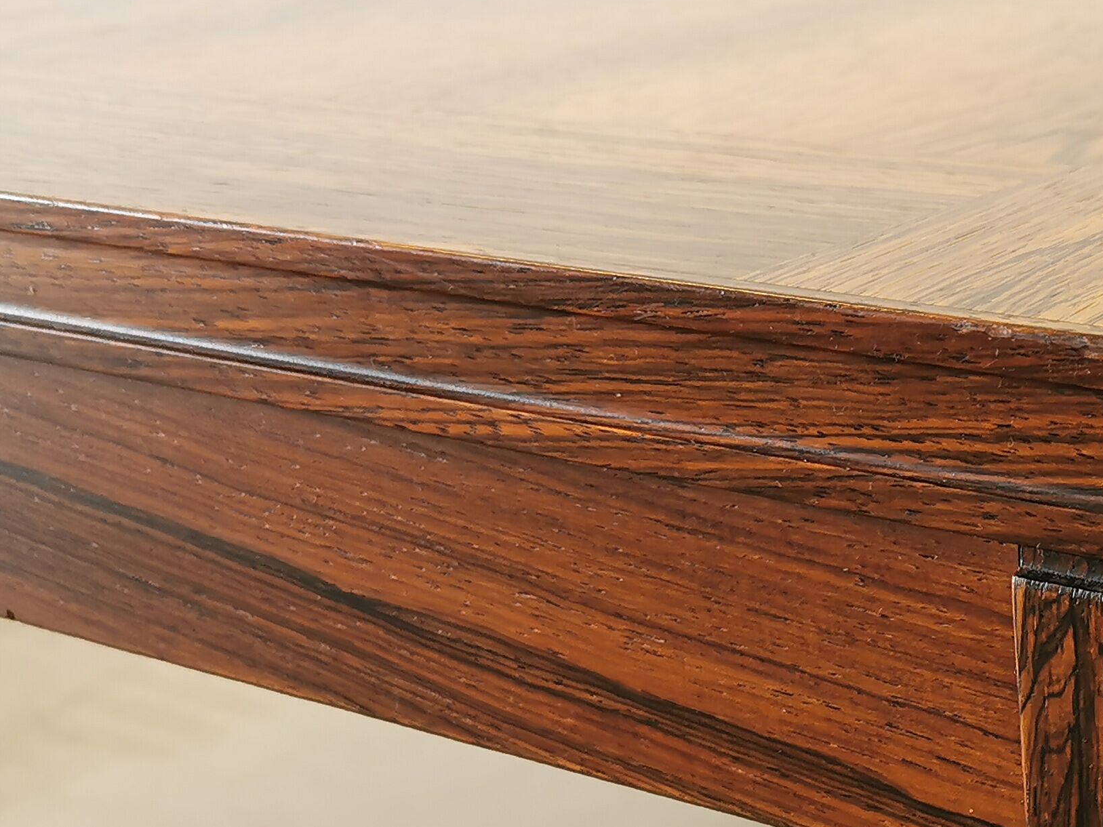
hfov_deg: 24.9
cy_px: 630
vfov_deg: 19.7
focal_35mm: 74
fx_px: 2358
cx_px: 1148
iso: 100
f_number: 1.8
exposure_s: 1/100
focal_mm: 5.58
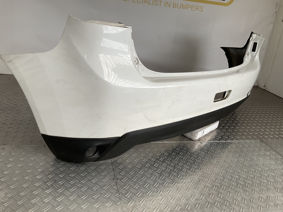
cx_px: 142
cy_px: 106
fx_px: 237
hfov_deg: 61.7
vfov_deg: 48.2
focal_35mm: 29
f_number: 1.8
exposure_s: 1/120
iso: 32
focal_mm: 3
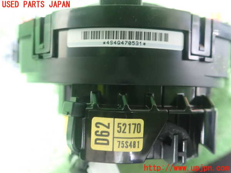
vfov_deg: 46.8
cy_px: 86
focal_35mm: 30
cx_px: 116
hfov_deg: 60.0
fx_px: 200
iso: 1600
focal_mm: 5.5
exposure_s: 1/30
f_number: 2.3
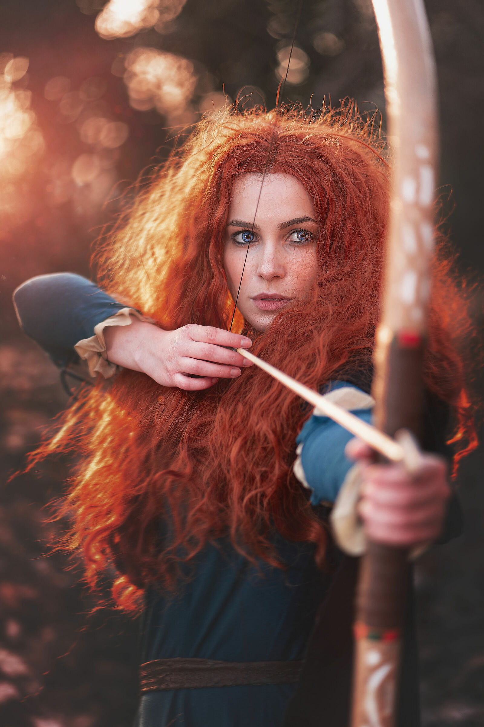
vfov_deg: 23.9
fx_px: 1714
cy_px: 364
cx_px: 242
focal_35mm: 85
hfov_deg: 16.1
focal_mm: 85
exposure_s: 1/500
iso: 160
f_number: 2
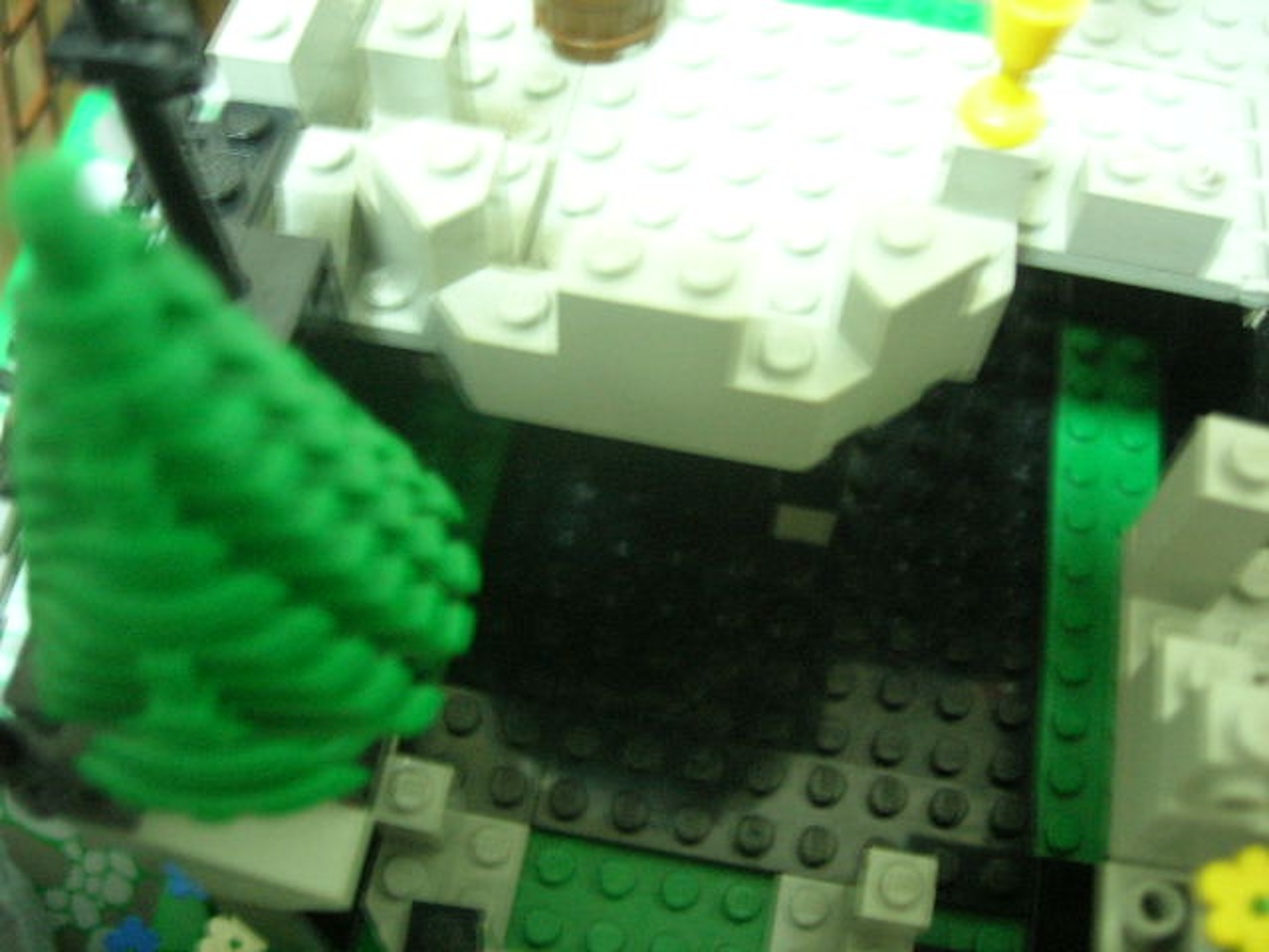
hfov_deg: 49.0
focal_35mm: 38
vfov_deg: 37.7
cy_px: 476
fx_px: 1393
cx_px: 634
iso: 200
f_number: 2.8
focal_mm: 7.8
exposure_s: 1/2
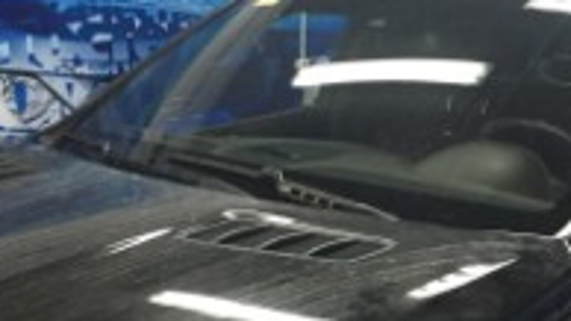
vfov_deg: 18.4
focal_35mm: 65
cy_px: 253
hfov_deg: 31.8
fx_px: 984
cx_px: 427
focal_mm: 4.15
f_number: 2.2
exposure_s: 1/33
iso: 250
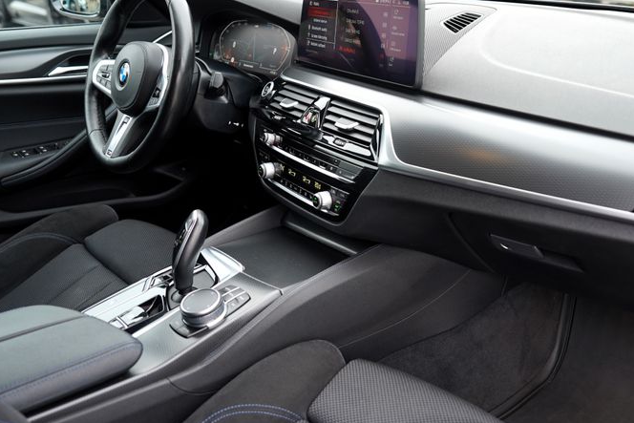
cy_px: 157
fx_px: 652
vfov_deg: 35.7
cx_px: 424
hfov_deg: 50.9
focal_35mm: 37
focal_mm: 24
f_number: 2.8
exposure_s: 1/50
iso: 100
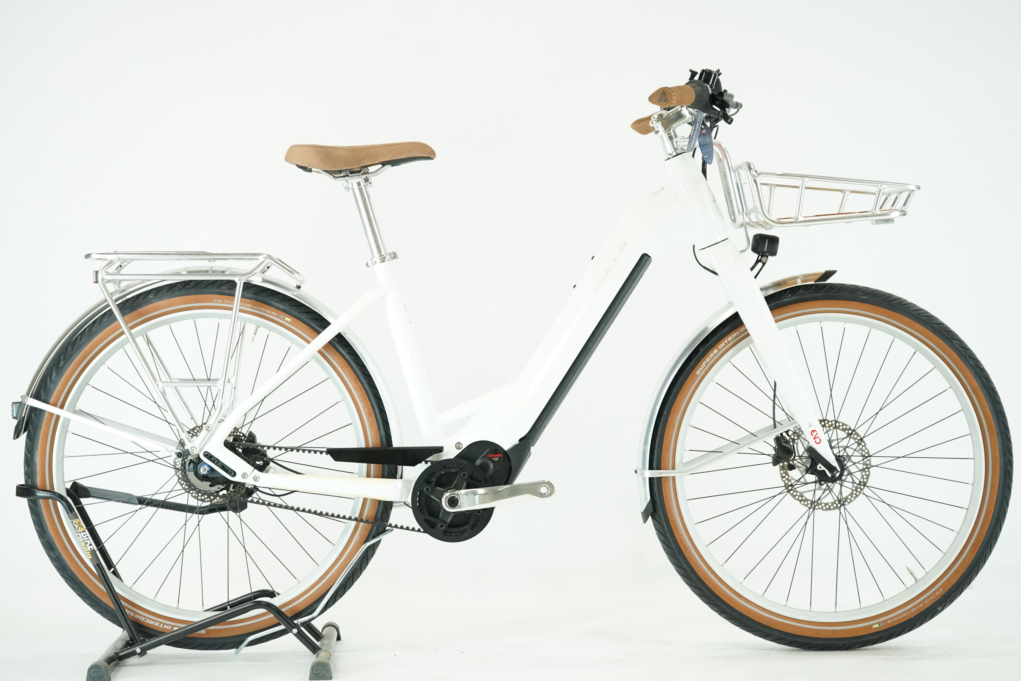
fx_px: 1758
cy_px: 340
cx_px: 510
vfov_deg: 21.9
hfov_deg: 32.4
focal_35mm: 62
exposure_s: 1/200
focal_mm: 62
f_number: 6.3
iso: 2500
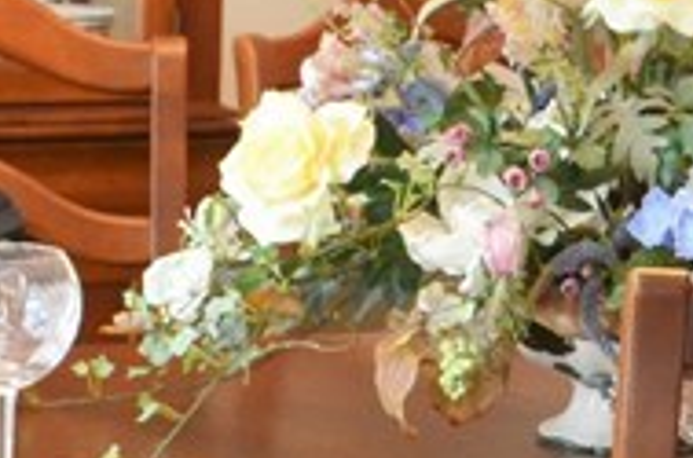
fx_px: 3648
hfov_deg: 10.8
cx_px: 174
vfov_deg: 7.2
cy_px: 123
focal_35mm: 190
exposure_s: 1/60
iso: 800
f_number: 5.6
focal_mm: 22
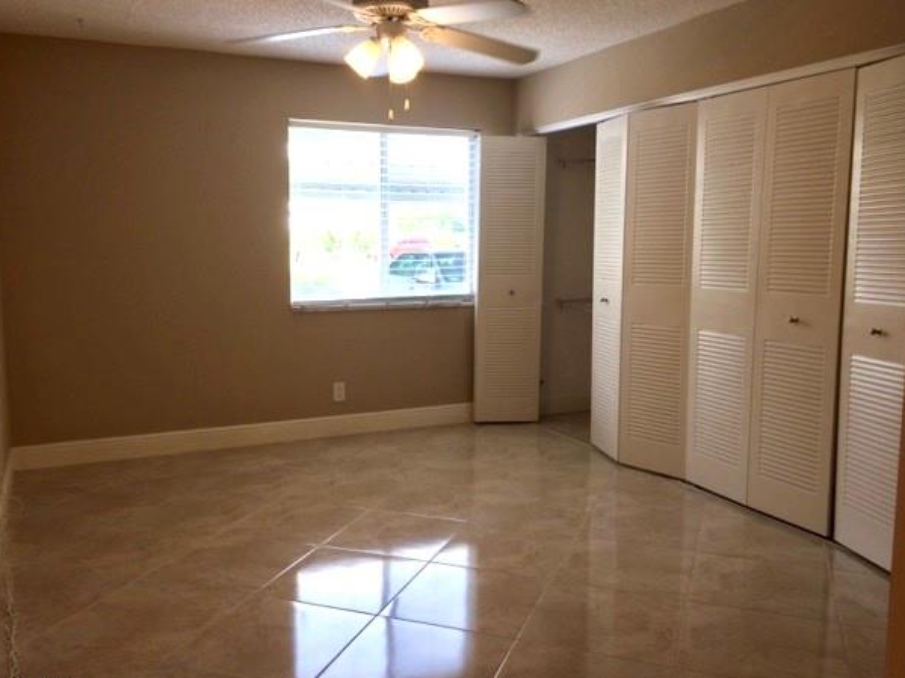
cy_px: 338
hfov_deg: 58.3
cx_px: 438
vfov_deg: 45.4
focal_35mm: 31
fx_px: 810
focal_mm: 4.15
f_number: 2.2
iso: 40
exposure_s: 1/60
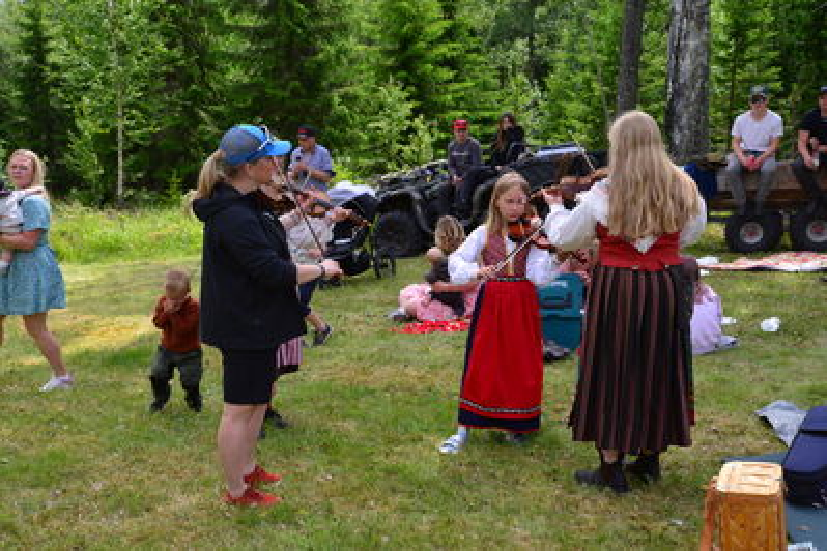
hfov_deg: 41.1
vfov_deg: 28.1
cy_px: 276
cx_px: 414
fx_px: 1103
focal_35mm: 48
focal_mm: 48
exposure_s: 1/160
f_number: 6.3
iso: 100
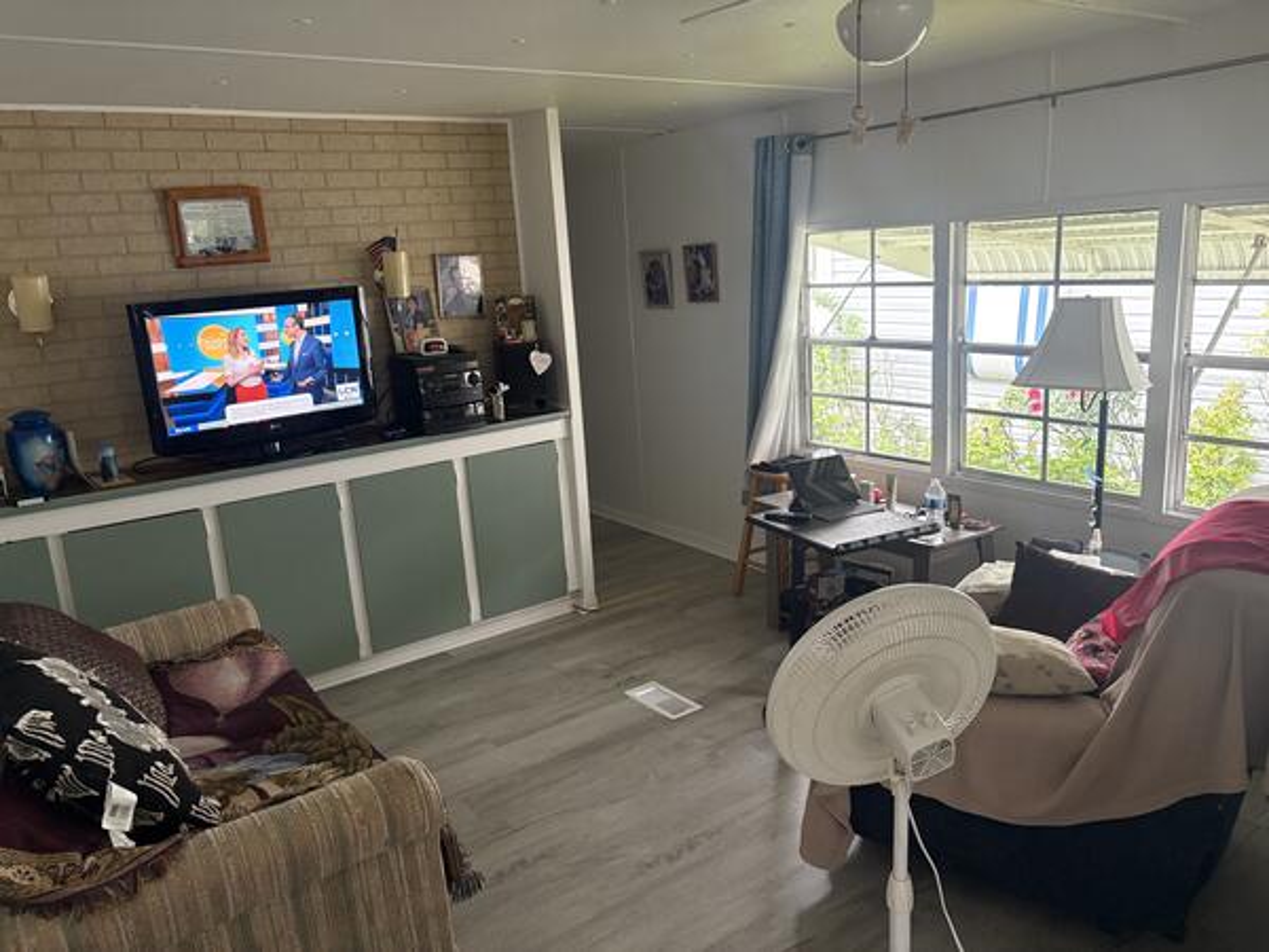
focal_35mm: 26
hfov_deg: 67.3
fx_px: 953
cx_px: 634
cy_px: 476
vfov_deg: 53.1
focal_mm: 5.96
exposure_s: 1/60
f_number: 1.6
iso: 250
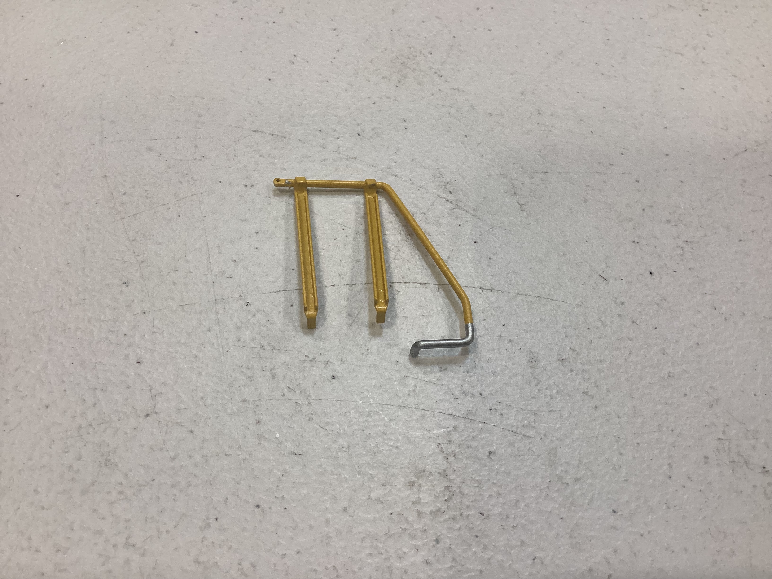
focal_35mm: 31
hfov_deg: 58.4
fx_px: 691
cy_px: 290
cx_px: 386
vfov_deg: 45.4
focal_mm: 3.3
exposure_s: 1/120
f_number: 2.4
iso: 64
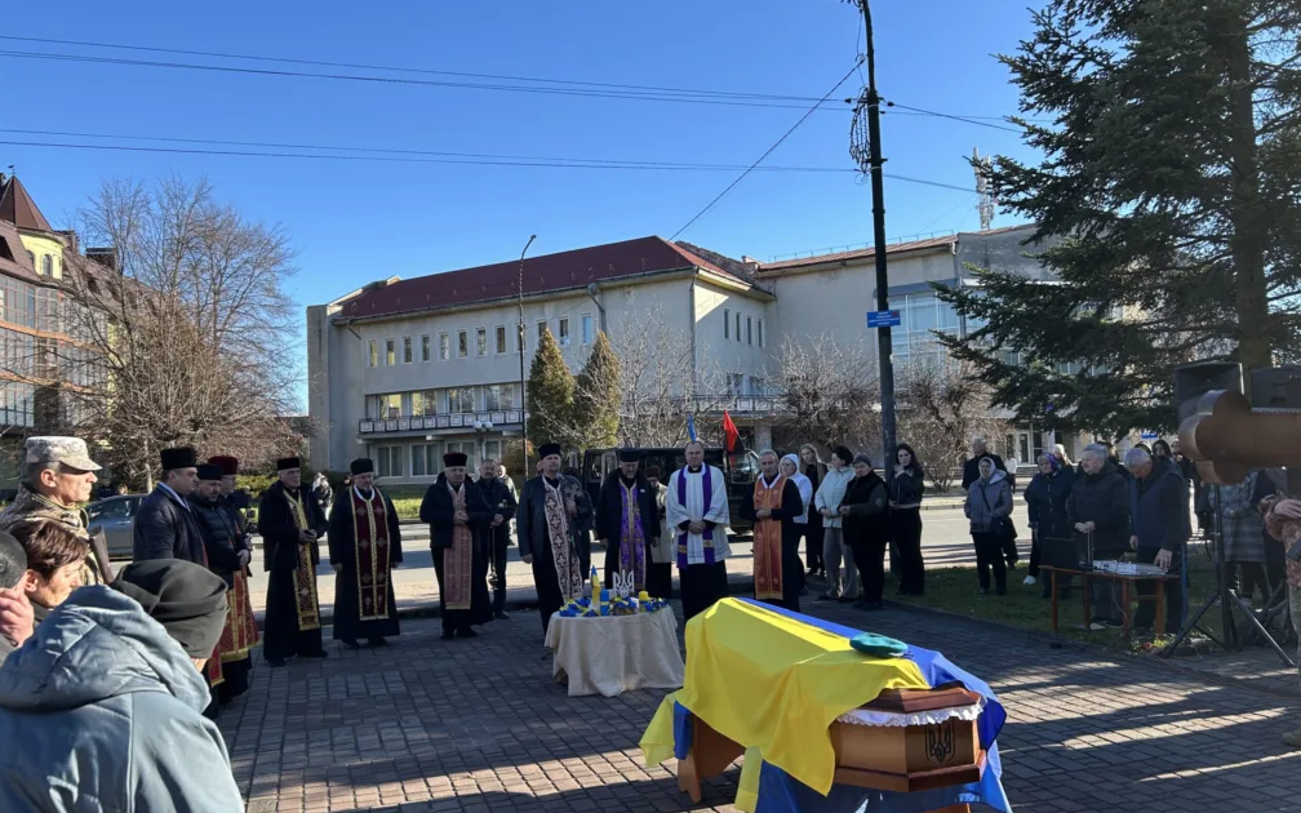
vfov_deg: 44.5
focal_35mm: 28
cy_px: 410
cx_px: 644
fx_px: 993
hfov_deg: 66.5
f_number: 1.5
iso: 50
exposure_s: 1/1808
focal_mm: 5.7
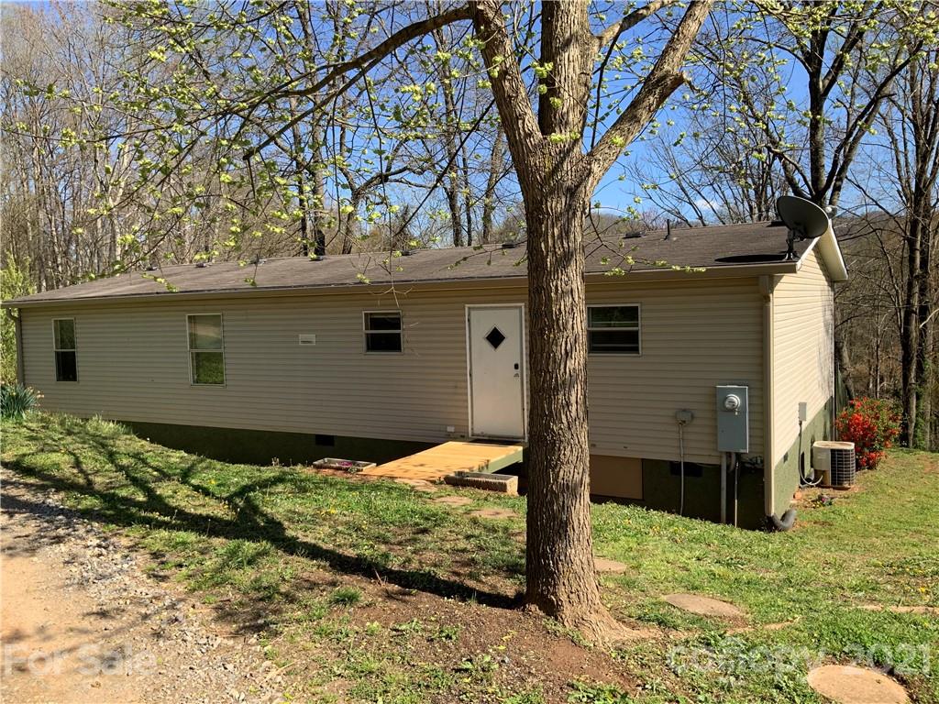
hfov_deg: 61.7
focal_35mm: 29
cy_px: 352
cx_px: 470
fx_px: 787
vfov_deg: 48.2
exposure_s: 1/1076
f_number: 1.8
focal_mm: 3
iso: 16
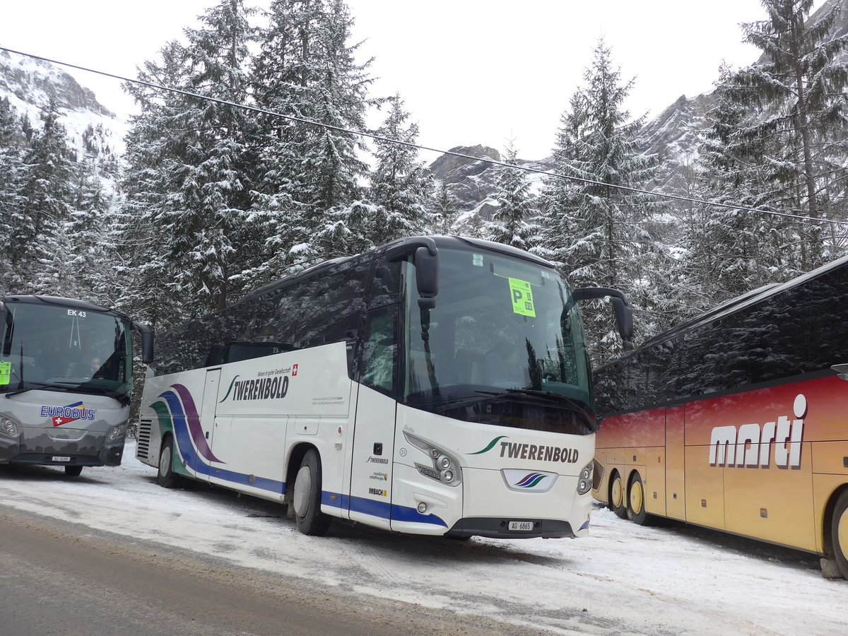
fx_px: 710
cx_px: 424
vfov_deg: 48.2
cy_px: 318
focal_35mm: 29
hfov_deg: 61.7
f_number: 2.8
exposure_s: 1/500
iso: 80
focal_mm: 6
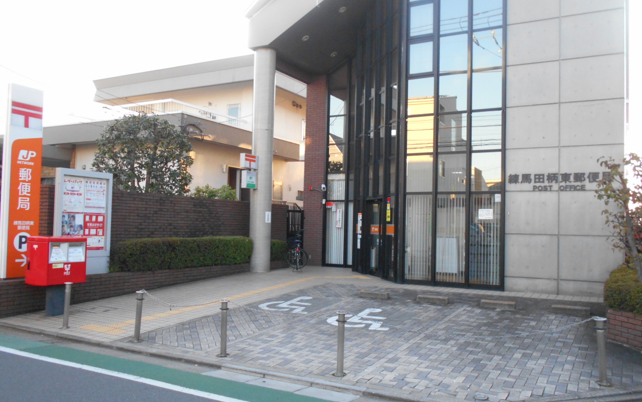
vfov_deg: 39.4
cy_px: 209
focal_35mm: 32
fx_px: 560
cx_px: 321
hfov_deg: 59.7
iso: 400
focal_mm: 5.1
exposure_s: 1/250
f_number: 3.4
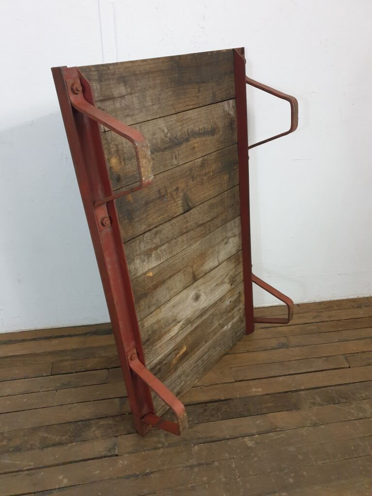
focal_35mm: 26
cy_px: 248
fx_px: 373
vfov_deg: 67.3
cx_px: 186
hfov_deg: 53.1
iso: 320
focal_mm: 4.3
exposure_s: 1/33
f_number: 1.5
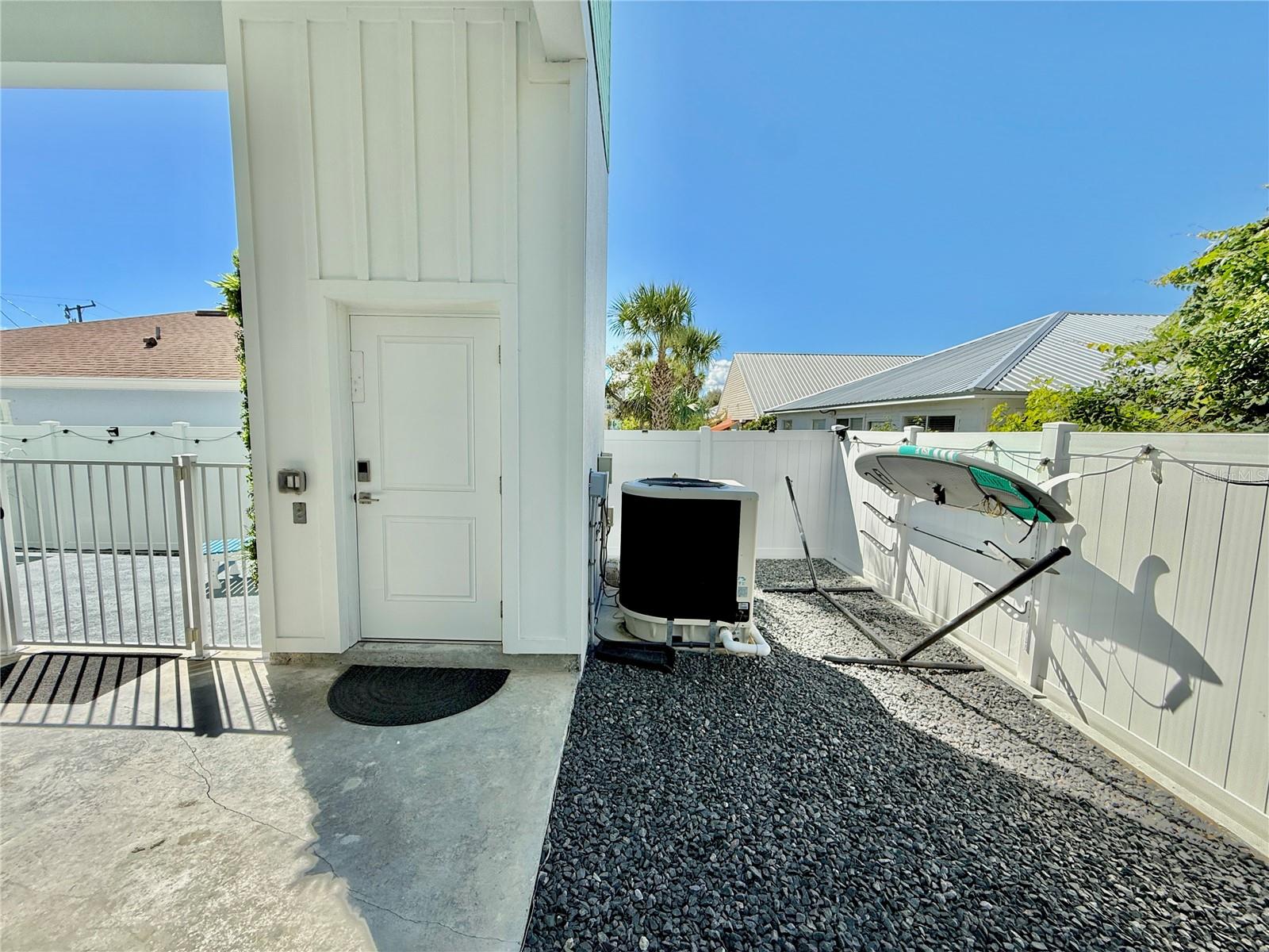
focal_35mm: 14
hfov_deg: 102.1
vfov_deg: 85.7
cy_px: 476
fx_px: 513
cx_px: 634
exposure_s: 1/1534
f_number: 2.2
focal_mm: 2.22
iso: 50
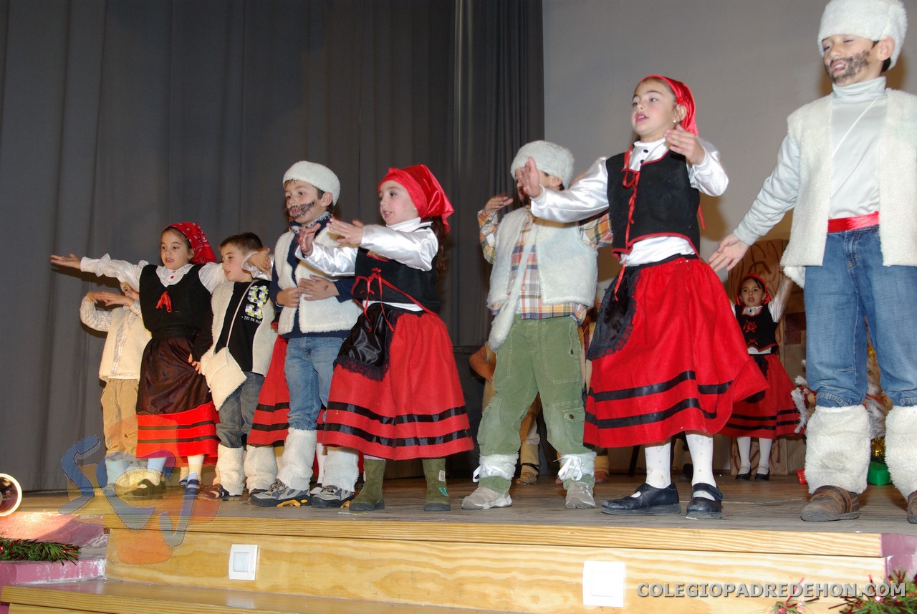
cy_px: 307
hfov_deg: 44.9
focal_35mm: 44
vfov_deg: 30.9
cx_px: 458
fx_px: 1109
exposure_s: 1/45
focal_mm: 29
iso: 400
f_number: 5.6
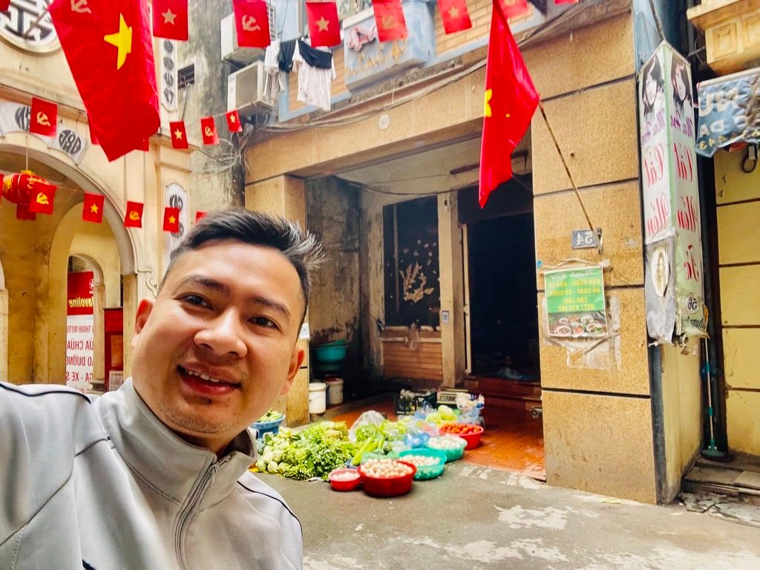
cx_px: 380
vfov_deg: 58.9
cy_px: 285
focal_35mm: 23
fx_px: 505
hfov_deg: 73.9
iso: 125
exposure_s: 1/50
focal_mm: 2.71
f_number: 2.2
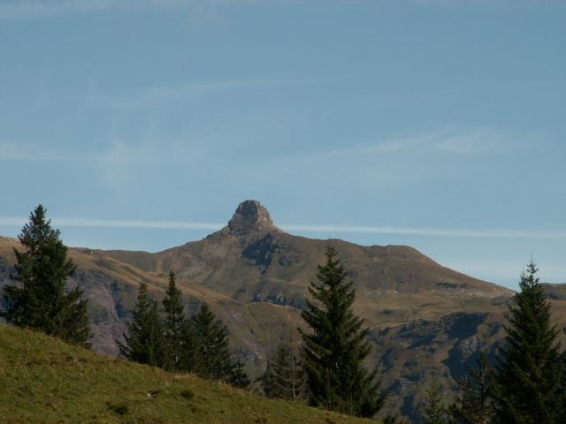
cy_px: 212
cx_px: 283
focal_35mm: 194
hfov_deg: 10.2
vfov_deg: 7.7
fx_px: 3172
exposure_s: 1/200
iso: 50
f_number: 8
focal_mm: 31.75
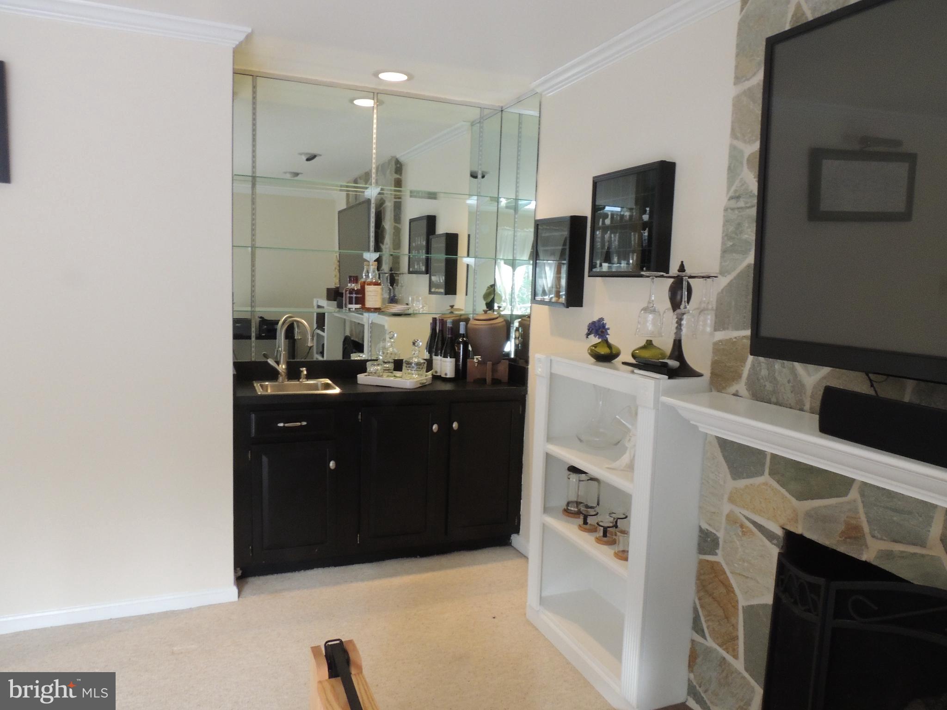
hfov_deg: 71.6
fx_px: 657
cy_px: 355
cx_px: 474
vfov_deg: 56.8
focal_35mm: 24
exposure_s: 1/8
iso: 560
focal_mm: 4.3
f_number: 6.6
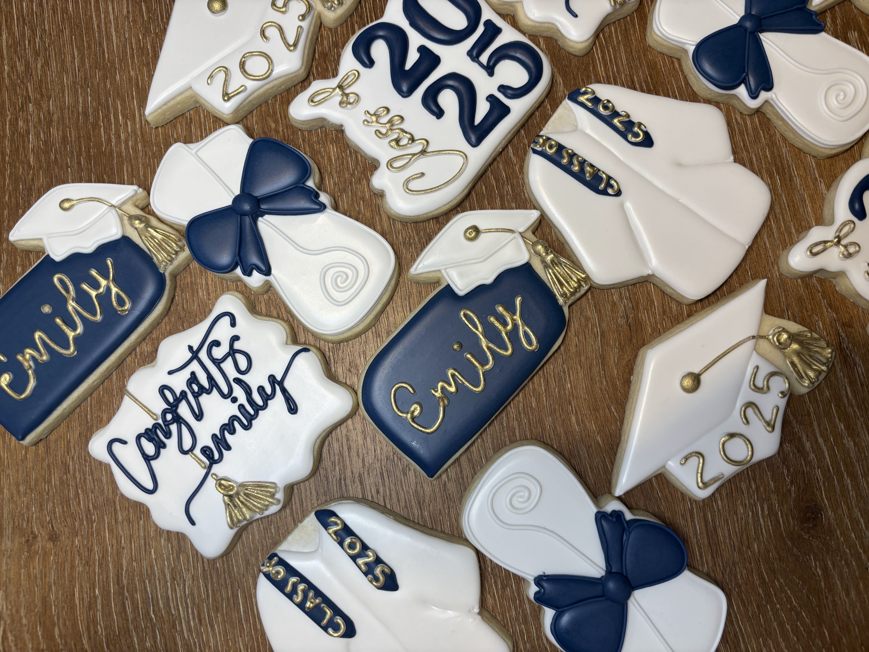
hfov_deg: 67.3
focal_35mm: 26
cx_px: 434
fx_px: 653
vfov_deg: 53.1
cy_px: 326
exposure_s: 1/120
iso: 80
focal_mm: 5.96
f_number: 1.6
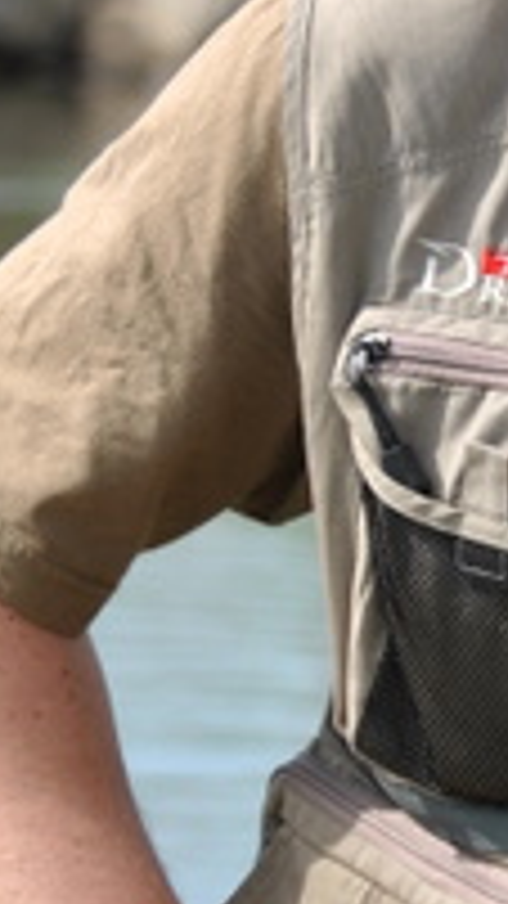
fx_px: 10493
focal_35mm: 438
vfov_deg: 4.9
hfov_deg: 2.8
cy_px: 274
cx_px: 832
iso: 100
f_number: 4.5
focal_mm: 70
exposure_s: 1/500
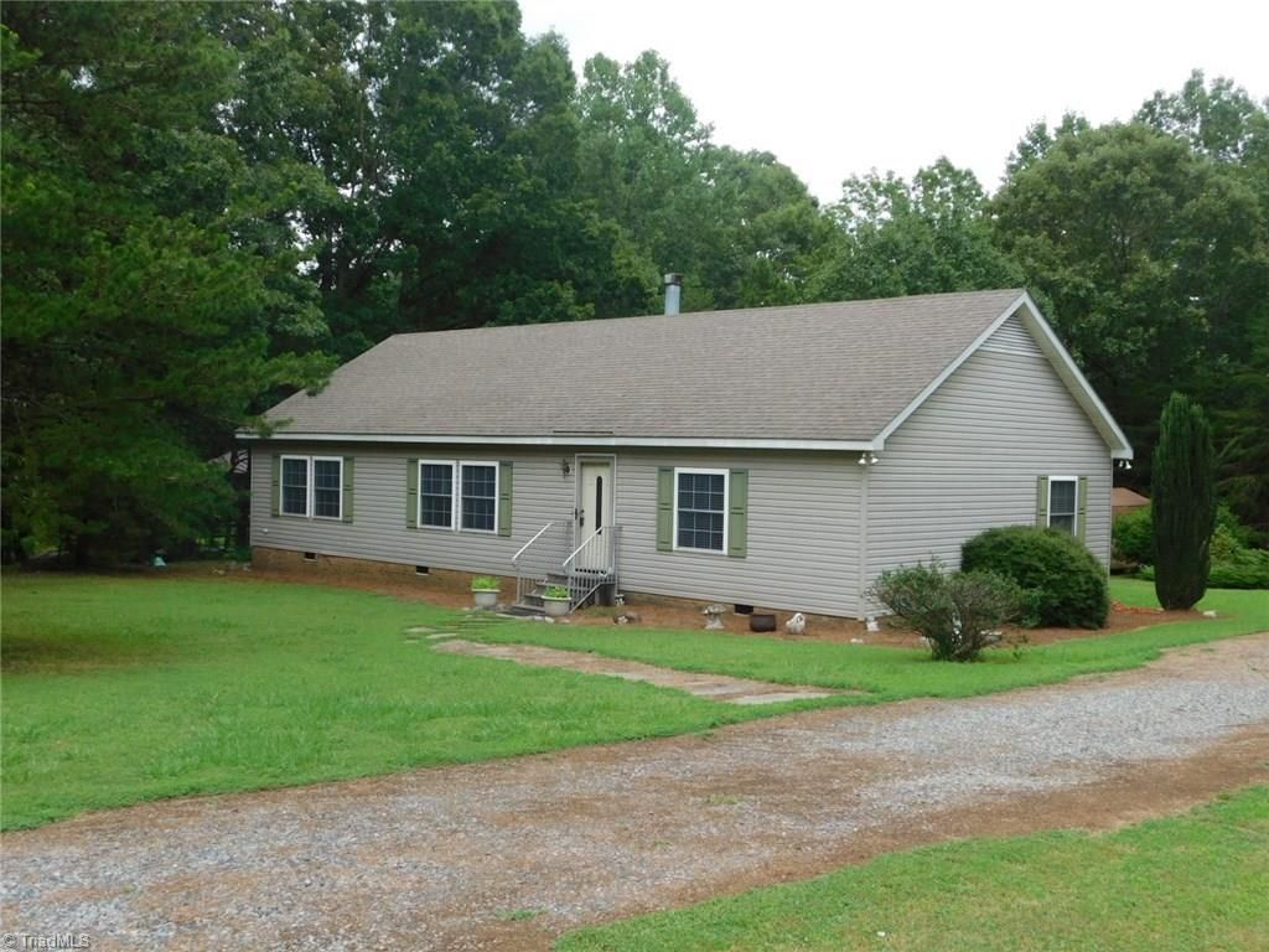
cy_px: 476
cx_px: 634
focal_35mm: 36
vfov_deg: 39.7
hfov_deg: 51.4
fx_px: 1320
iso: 125
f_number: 3.5
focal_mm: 6.3
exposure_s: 1/500
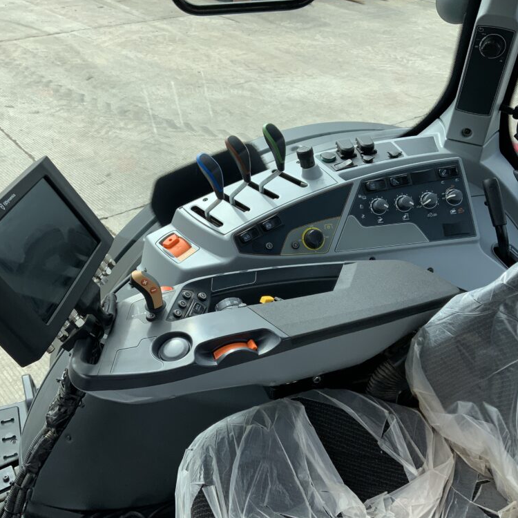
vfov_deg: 47.2
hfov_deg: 47.1
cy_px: 258
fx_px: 593
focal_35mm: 35
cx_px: 219
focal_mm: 3
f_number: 1.8
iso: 16
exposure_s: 1/674
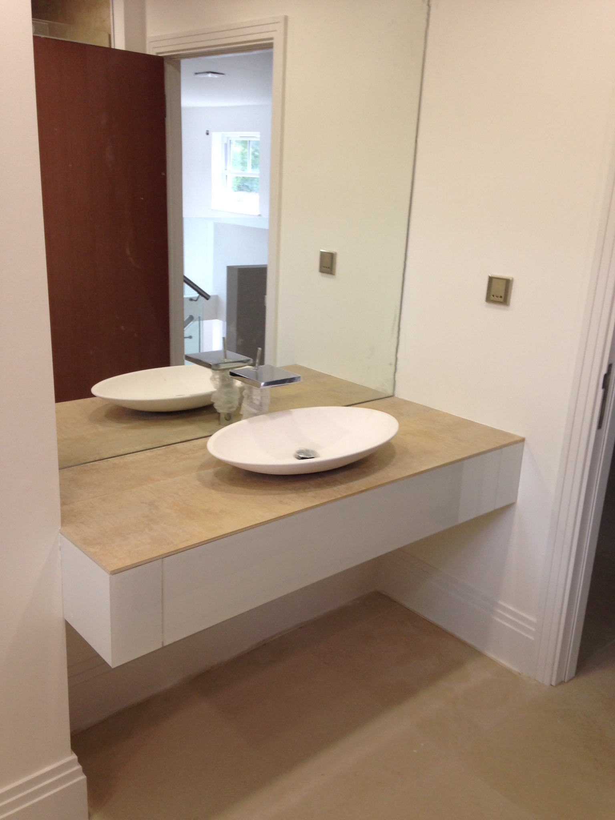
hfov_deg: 42.9
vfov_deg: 55.4
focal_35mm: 33
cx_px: 308
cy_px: 410
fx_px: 782
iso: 50
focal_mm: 4.12
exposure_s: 1/24
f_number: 2.4
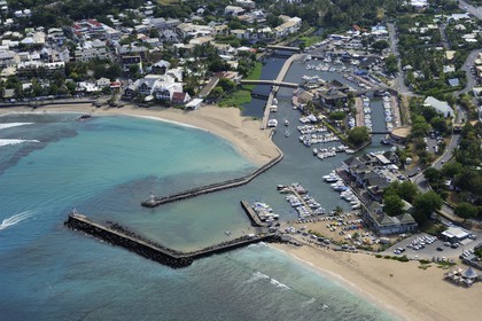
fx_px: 937
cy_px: 160
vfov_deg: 19.5
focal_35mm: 70
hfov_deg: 28.8
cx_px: 241
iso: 800
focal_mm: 70
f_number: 11
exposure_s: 1/1000
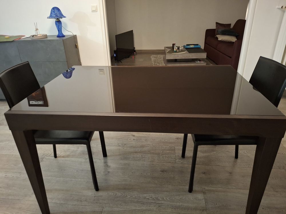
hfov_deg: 69.4
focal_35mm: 25
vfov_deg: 54.9
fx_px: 207
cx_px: 143
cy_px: 107
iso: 640
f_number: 1.8
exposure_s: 1/25
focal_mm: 4.69
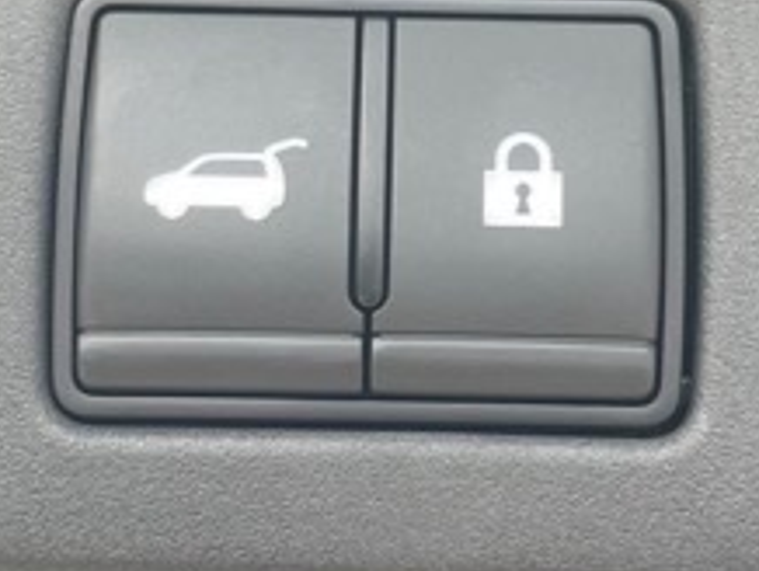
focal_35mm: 122
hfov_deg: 16.1
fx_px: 2678
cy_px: 63
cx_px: 480
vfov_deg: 12.1
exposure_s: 1/121
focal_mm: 4.2
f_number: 1.6
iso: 32
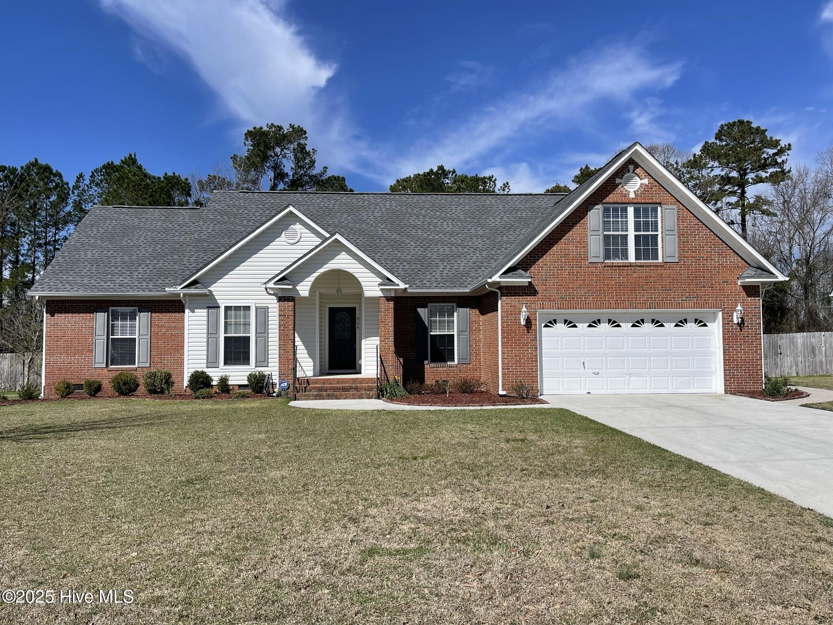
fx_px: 626
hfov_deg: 67.3
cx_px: 416
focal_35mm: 26
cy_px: 312
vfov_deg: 53.1
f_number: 1.6
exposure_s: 1/5618
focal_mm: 5.1
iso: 32
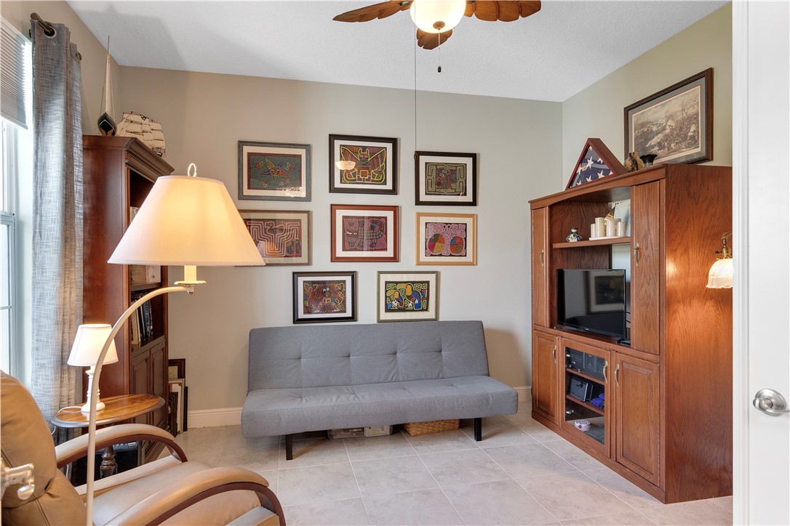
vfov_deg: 63.2
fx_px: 428
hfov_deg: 85.4
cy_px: 263
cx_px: 395
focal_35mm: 20
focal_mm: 13
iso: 320
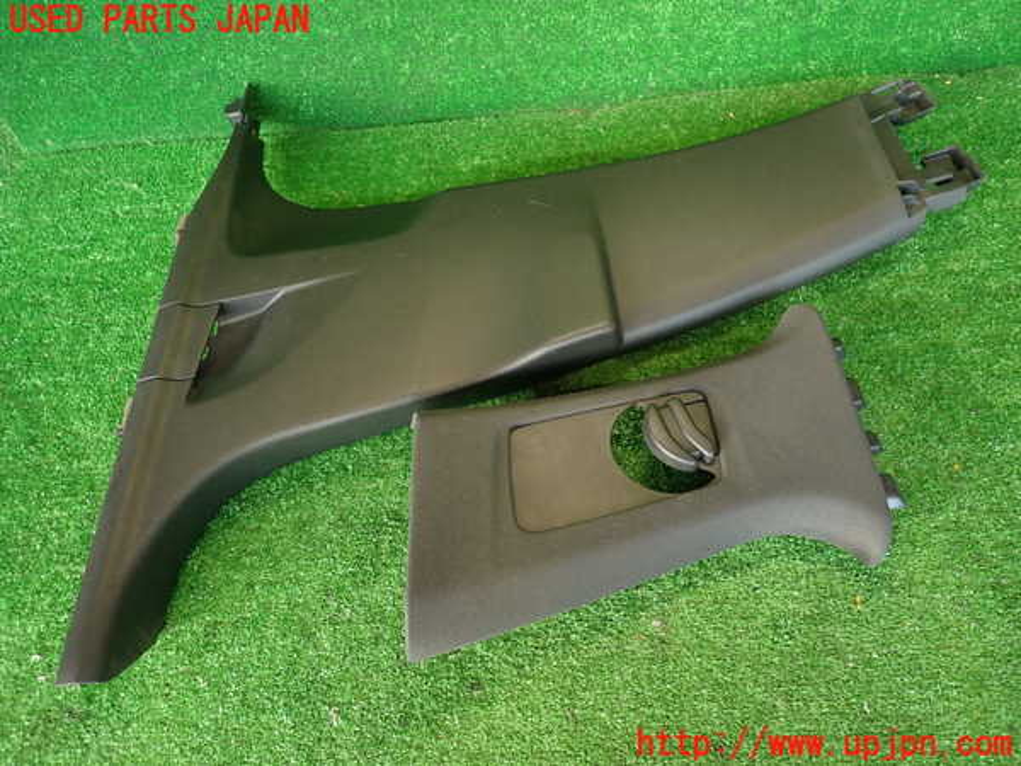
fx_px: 737
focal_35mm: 25
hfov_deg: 69.4
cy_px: 383
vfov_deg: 54.9
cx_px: 510
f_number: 2
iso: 200
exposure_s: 1/40
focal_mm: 4.5
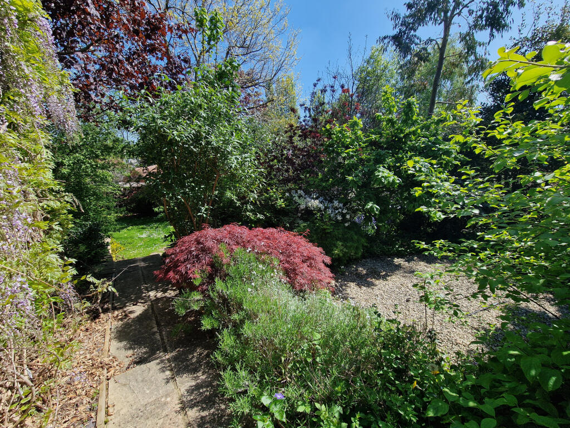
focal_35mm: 13
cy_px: 214
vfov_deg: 89.9
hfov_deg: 106.2
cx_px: 285
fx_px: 214
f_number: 2.2
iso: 50
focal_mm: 2.2
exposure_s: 1/1736
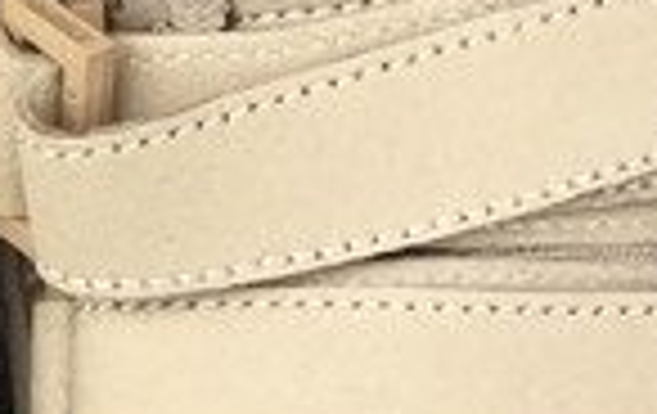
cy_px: 628
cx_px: -130
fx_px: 3625
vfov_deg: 6.4
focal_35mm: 202
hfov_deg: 10.2
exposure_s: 1/124
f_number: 2.4
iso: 25
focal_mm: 3.3
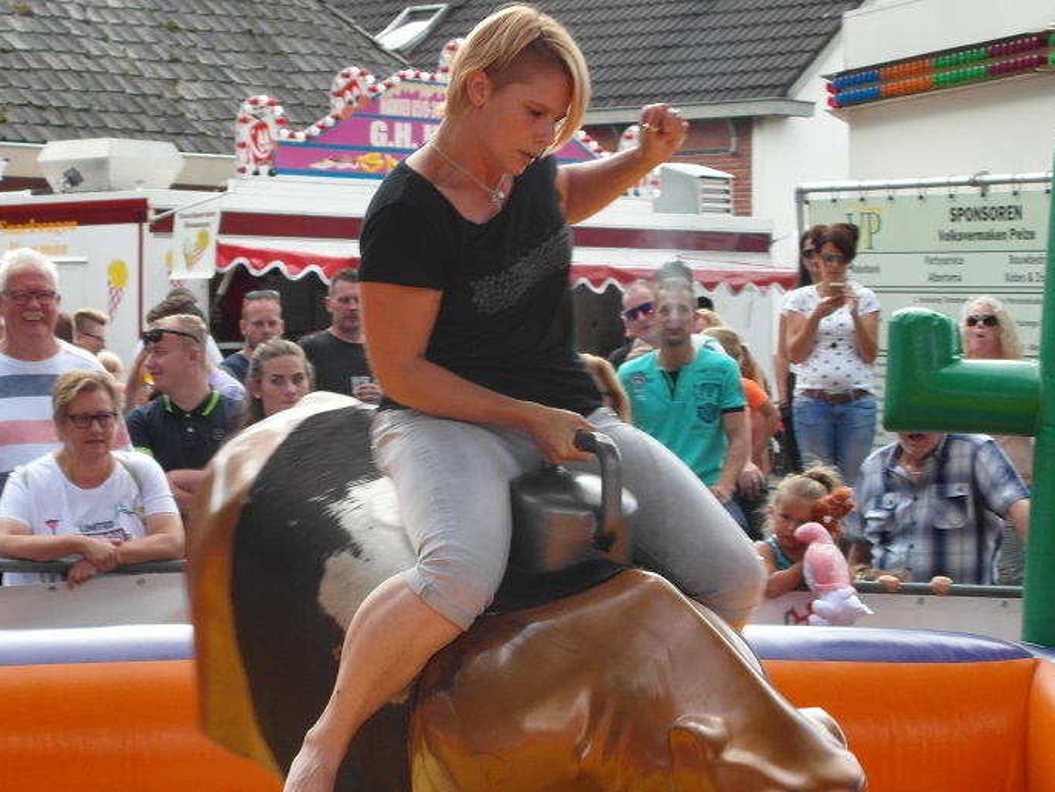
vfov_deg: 11.9
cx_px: 434
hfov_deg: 15.8
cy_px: 360
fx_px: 3811
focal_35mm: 125
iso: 100
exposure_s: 1/125
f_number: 4.3
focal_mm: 16.5
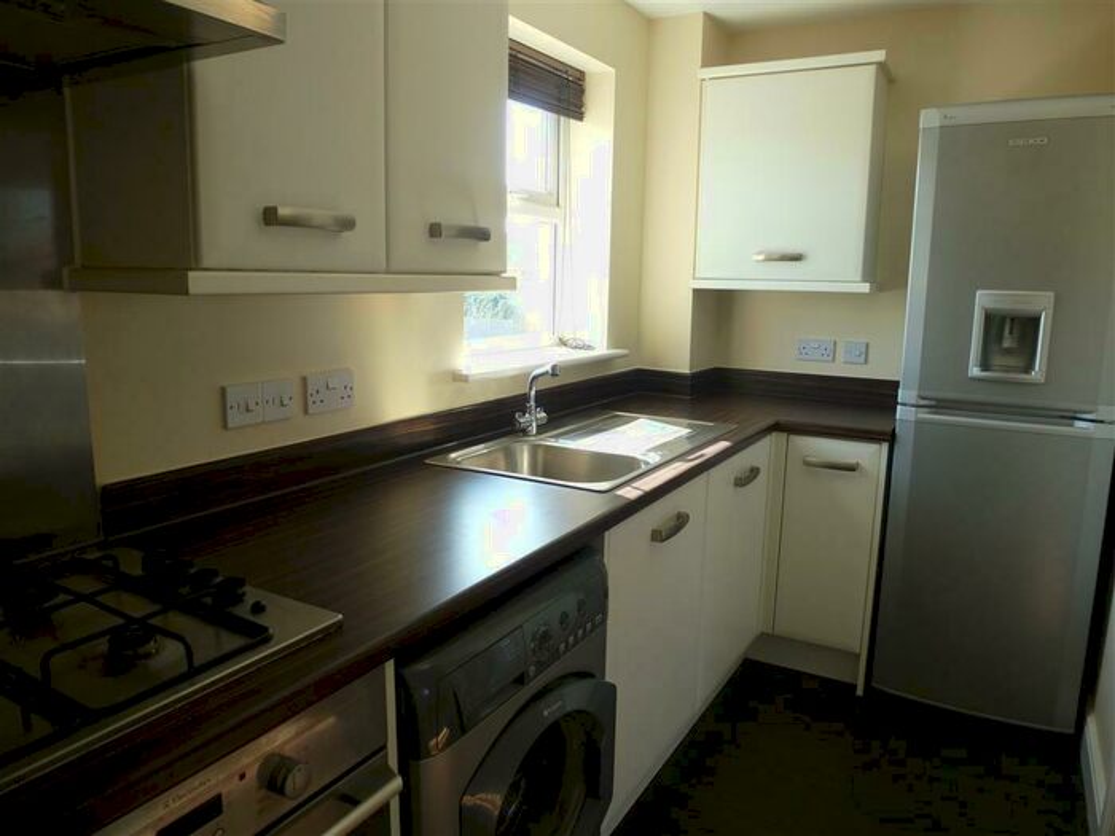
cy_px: 418
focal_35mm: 24
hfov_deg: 71.6
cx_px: 558
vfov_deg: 56.8
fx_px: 773
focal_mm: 4.3
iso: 100
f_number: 3.3
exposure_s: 1/80
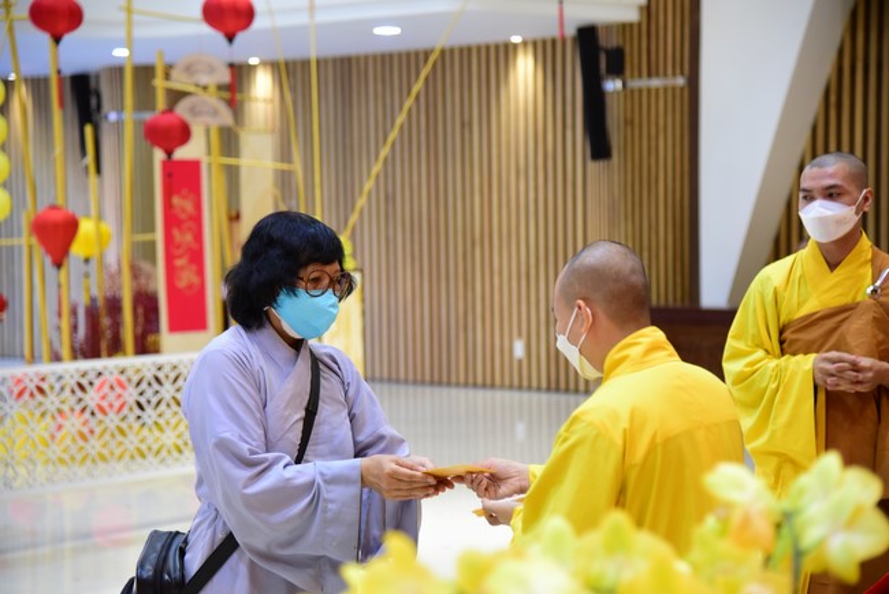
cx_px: 444
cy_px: 297
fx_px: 2100
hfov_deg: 23.9
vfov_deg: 16.1
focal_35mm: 85
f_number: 4
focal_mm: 85
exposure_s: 1/125
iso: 2500
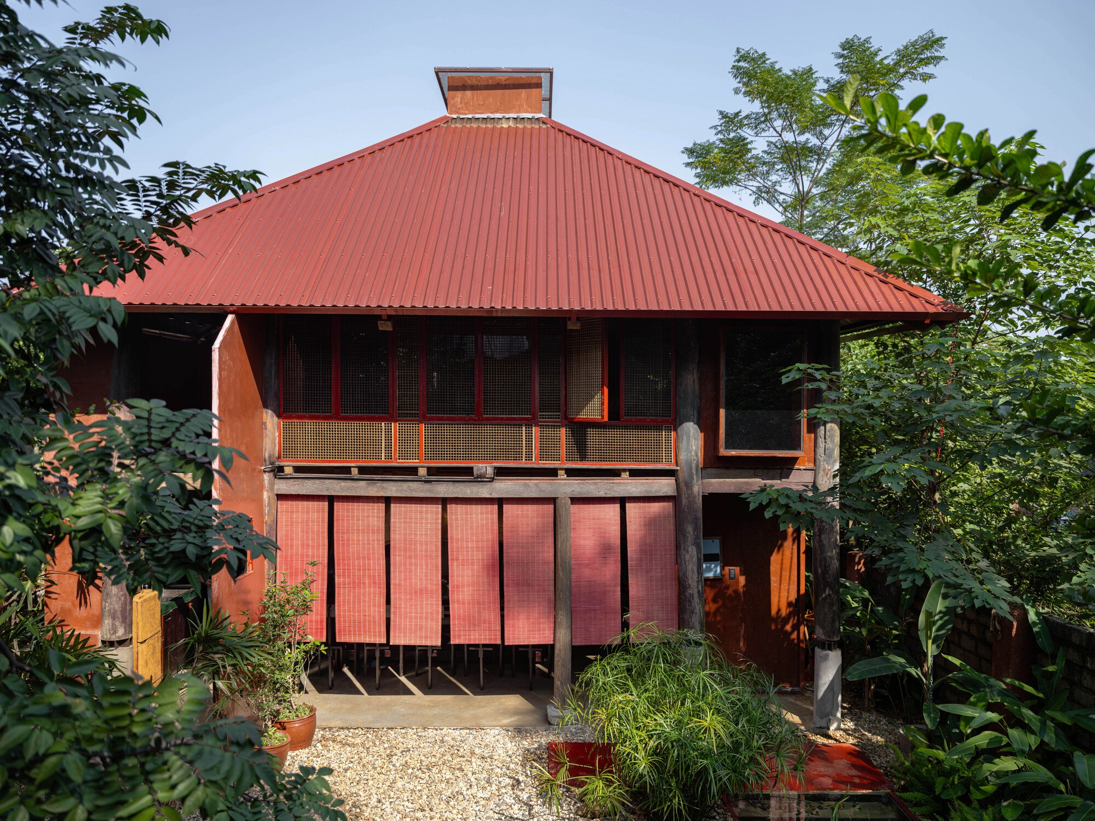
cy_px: 410
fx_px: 791
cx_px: 548
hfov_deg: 69.4
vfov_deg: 54.9
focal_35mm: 25
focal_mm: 32
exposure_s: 1/2500
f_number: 4
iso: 400
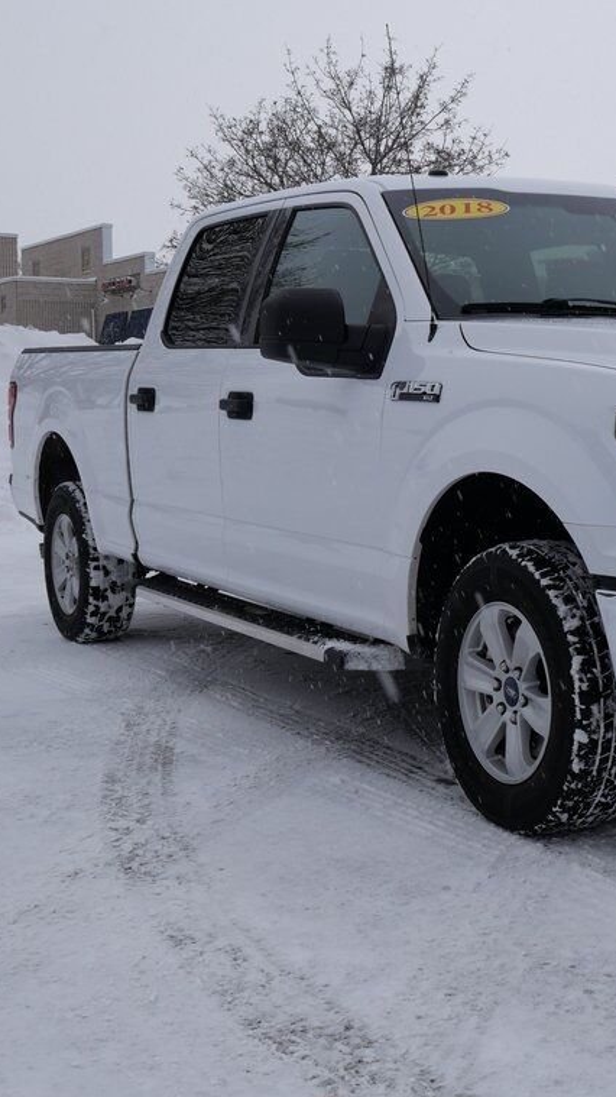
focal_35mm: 53
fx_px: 1540
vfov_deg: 39.2
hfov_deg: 21.9
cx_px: 591
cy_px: 554
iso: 200
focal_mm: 18
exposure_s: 1/250
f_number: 7.1
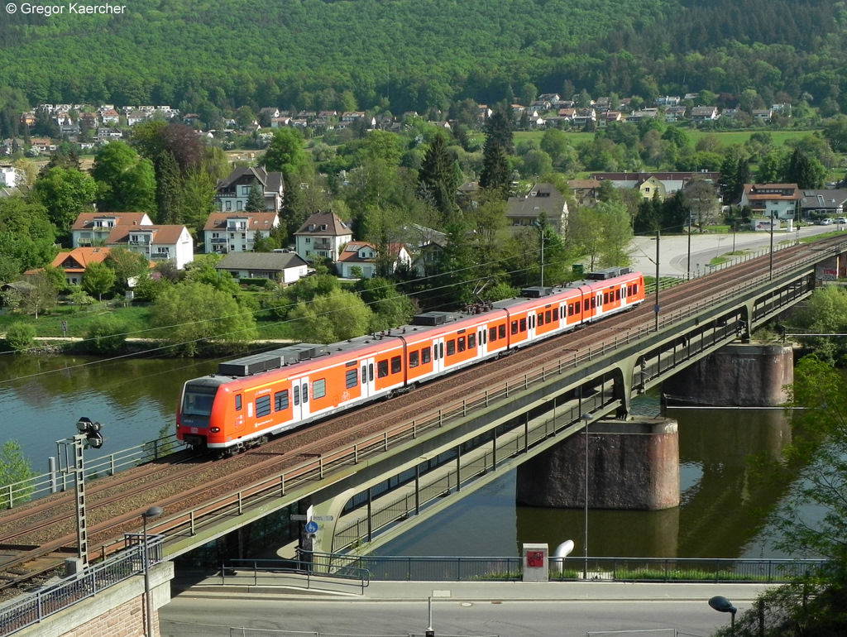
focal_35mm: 46
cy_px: 318
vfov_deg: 31.6
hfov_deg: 41.2
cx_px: 424
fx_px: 1127
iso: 160
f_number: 5.6
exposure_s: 1/500
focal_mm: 8.2
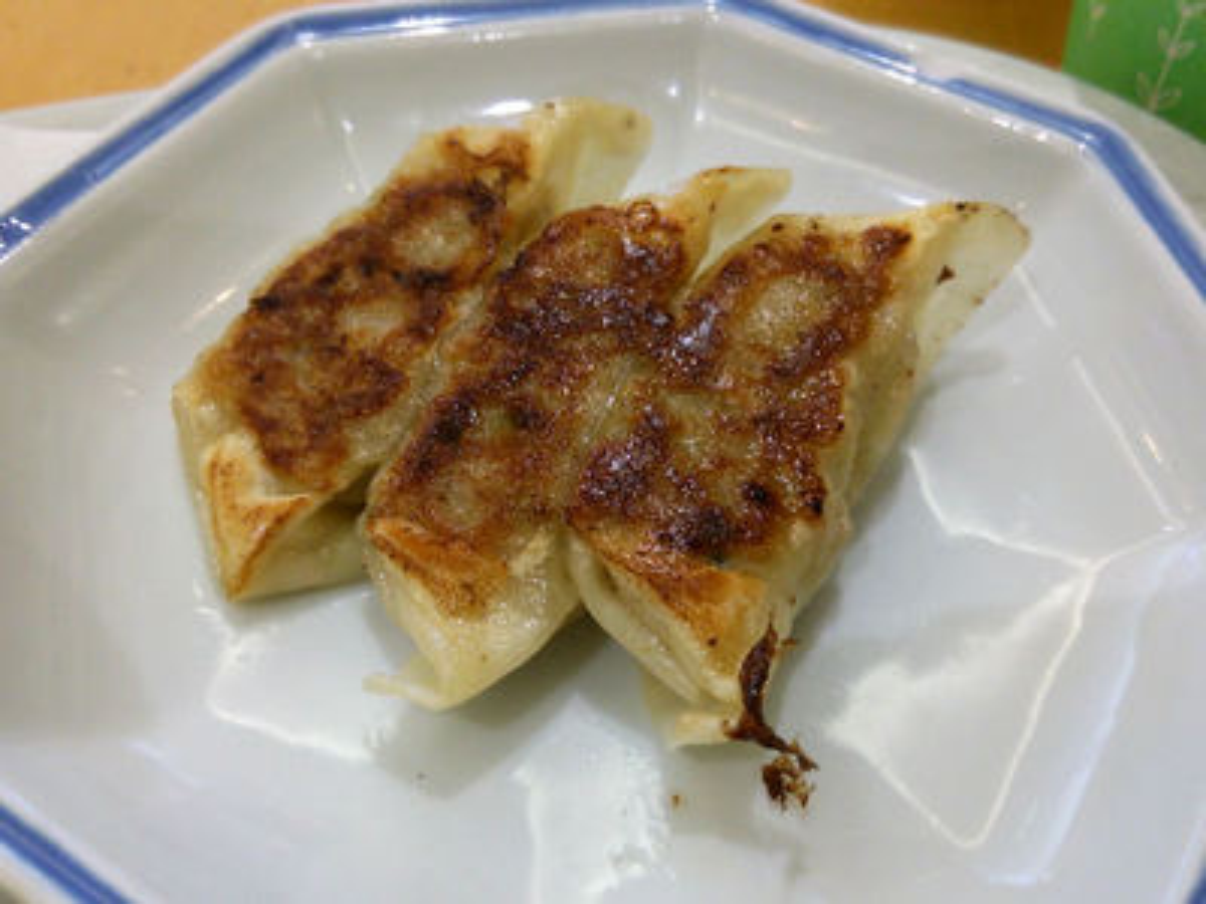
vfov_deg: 46.8
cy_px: 452
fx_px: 1045
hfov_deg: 60.0
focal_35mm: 30
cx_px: 603
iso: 100
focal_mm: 4.06
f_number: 1.94
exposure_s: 1/44
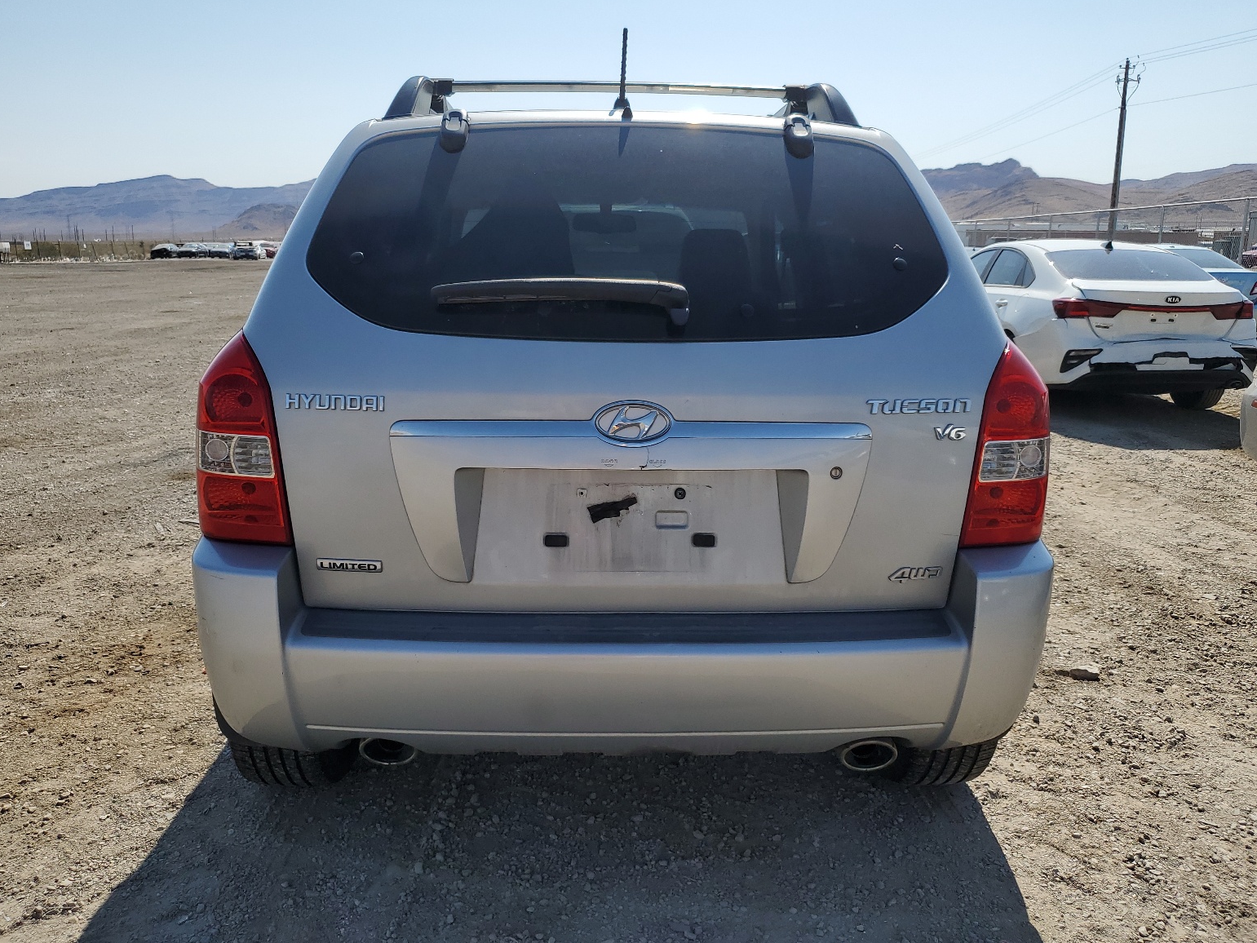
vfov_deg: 51.4
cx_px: 617
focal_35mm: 27
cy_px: 458
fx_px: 981
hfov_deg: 65.3
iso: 50
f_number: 1.5
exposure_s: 1/5000
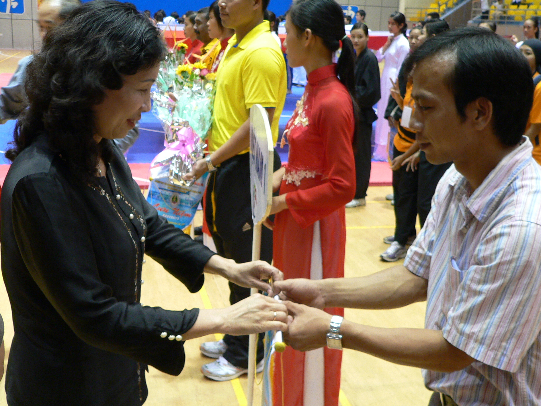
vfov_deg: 33.6
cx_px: 271
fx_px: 672
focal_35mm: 43
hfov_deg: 43.8
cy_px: 196
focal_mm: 6.9
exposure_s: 1/40
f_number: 2.8
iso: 200
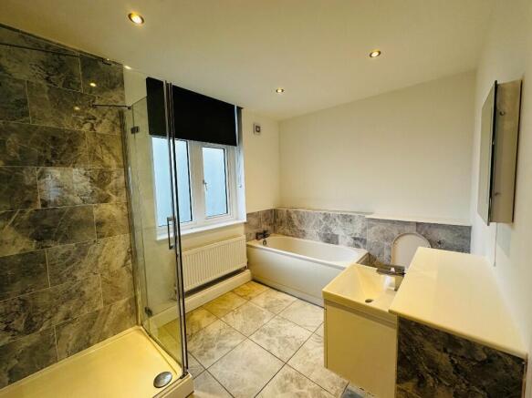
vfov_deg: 85.7
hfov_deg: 102.1
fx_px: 215
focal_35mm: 14
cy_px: 199
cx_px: 266
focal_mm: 2.22
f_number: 2.2
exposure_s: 1/99
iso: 100
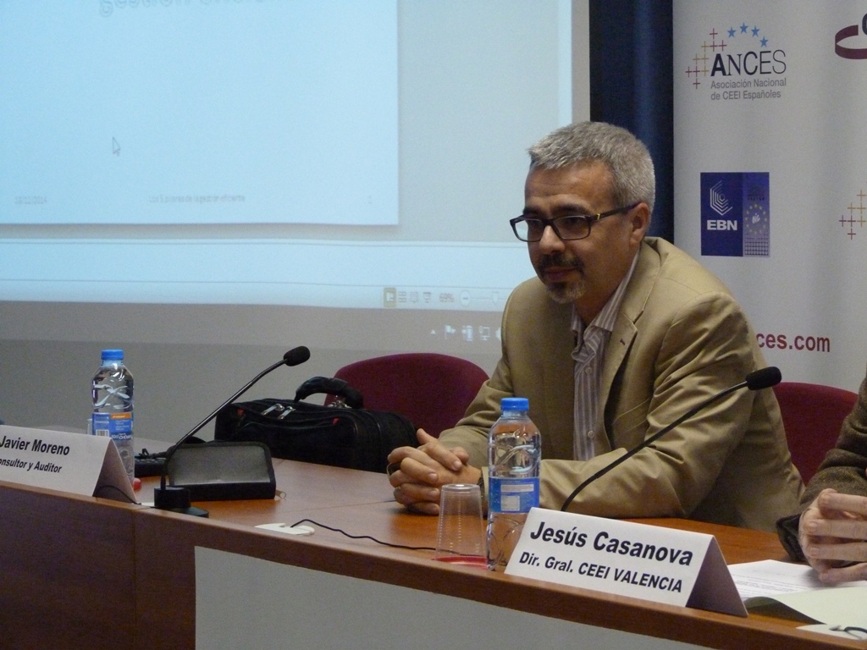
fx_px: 2580
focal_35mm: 103
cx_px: 434
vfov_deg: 14.4
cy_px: 325
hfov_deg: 19.1
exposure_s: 1/50
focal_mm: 18.6
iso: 800
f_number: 3.5
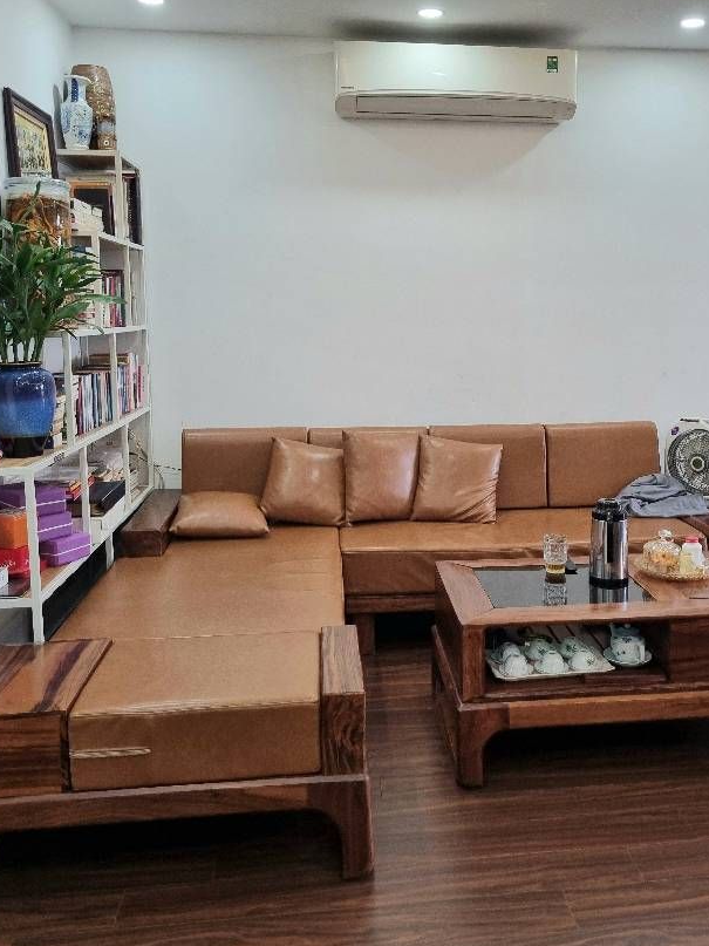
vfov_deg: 54.7
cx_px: 435
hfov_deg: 42.7
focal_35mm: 33
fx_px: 901
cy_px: 355
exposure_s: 1/100
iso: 80
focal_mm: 5.4
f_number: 1.8
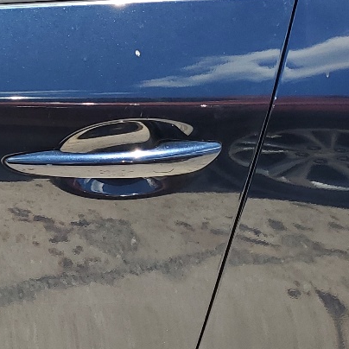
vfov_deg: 19.0
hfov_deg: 17.6
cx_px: -132
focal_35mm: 91
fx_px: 1038
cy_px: 100
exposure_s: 1/1250
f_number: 1.5
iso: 50
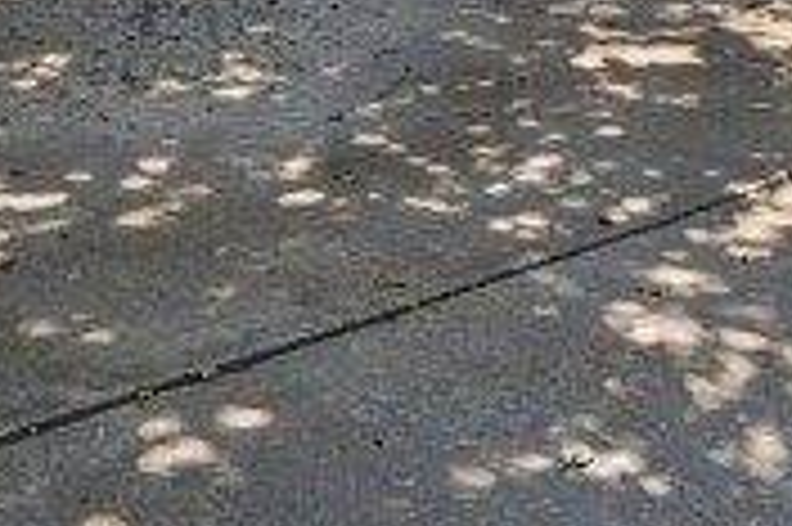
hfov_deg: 19.3
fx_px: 2308
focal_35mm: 105
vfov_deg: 11.7
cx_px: 616
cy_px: -517
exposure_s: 1/125
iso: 200
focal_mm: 16
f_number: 10
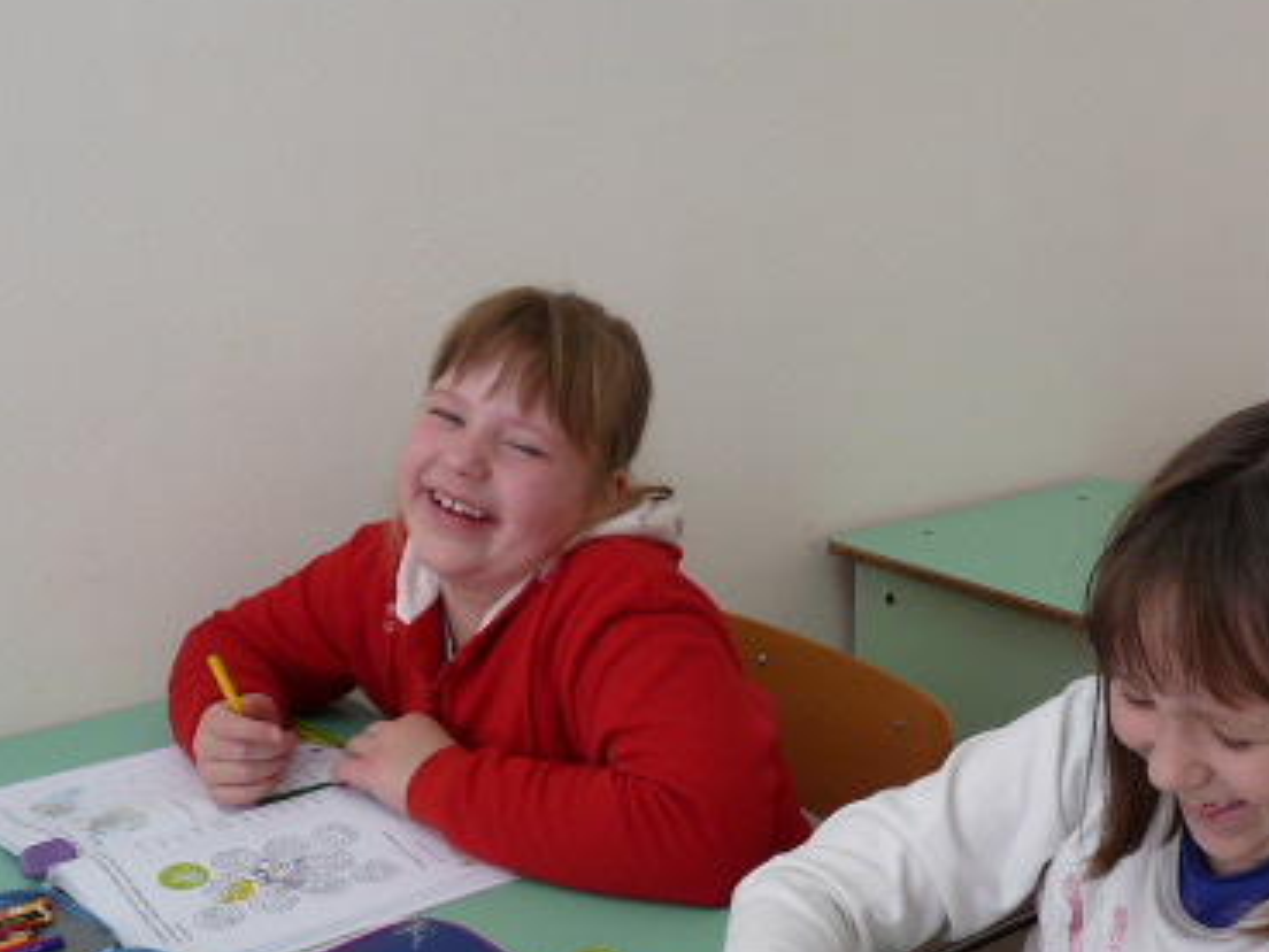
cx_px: 741
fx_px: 1723
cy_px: 638
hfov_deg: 40.3
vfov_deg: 30.6
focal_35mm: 47
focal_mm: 4.8
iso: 100
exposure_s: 1/40
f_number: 2.8
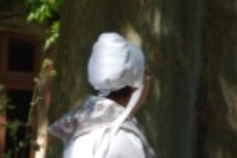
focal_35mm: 327
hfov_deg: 6.3
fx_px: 2153
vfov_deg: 4.2
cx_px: 155
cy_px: 102
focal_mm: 48
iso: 100
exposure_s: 1/125
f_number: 5.6
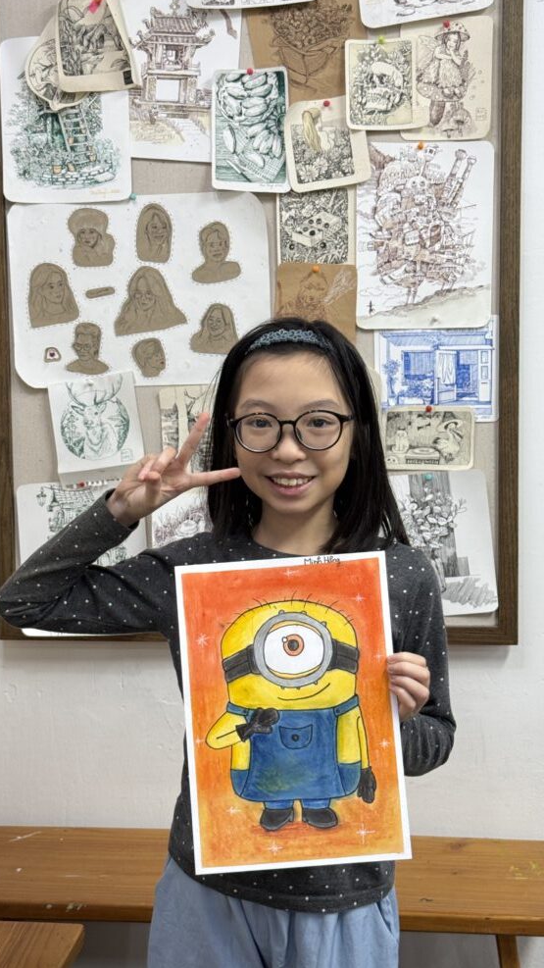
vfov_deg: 39.2
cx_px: 284
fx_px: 1359
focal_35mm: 53
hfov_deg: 22.6
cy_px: 480
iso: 80
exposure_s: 1/100
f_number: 1.78
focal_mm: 6.76
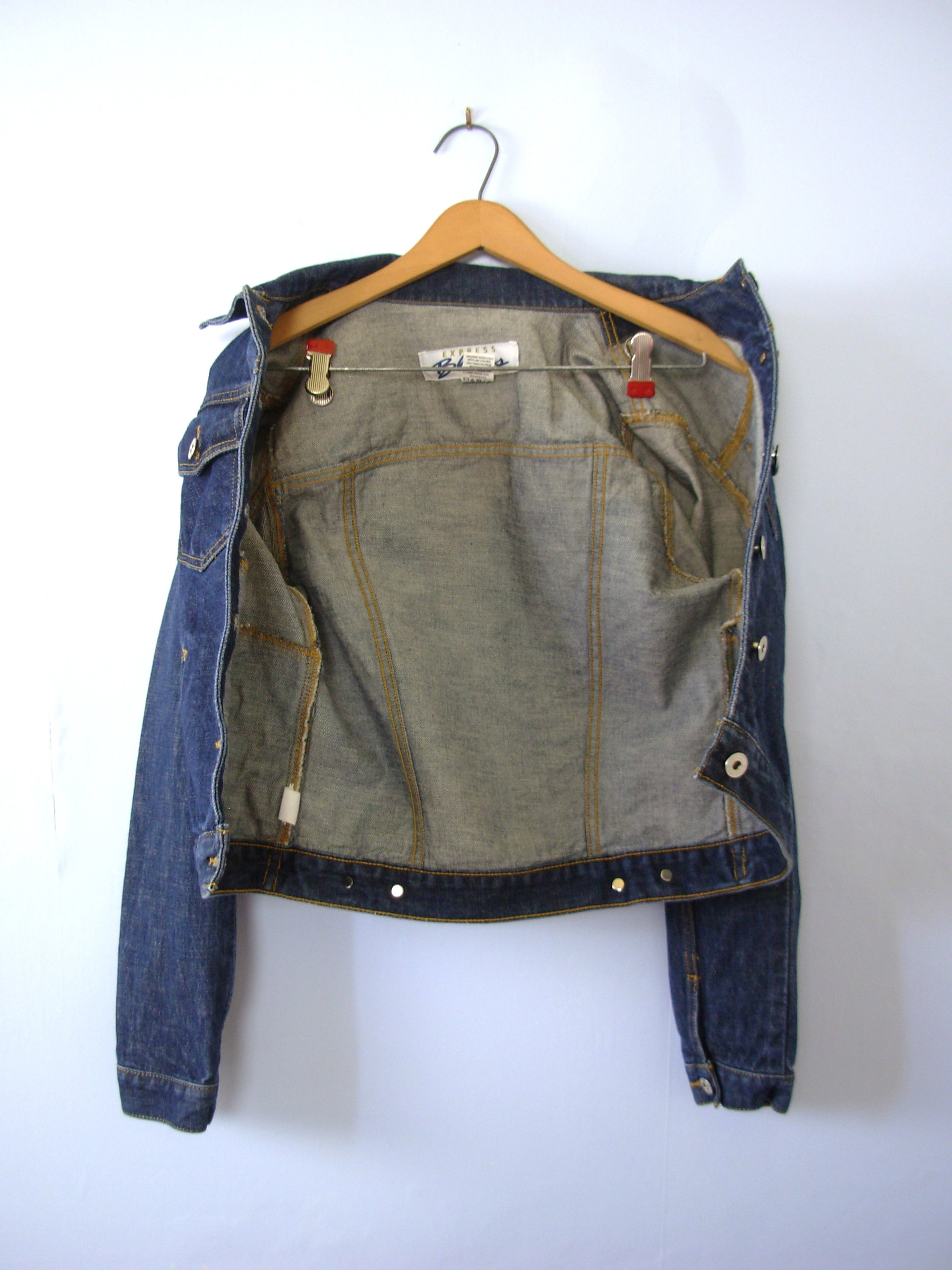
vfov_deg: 49.0
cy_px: 635
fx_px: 1393
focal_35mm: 38
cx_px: 476
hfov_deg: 37.7
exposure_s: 1/15.5
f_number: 2.9
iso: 50
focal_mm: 6.3
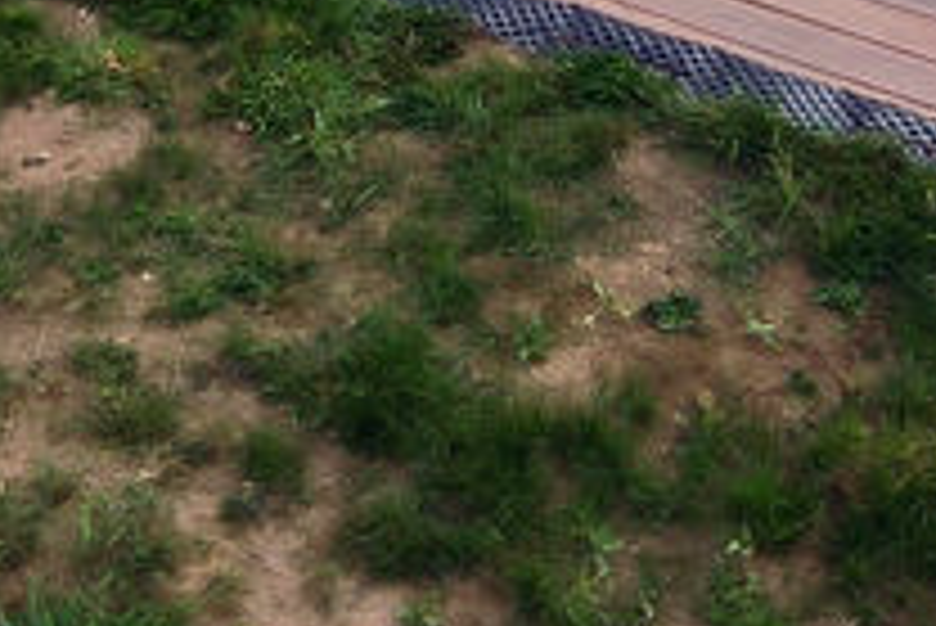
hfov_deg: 31.4
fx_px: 1665
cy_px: -558
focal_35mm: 64
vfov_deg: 16.9
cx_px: 423
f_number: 2.2
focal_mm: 1.6
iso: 50
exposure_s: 1/612
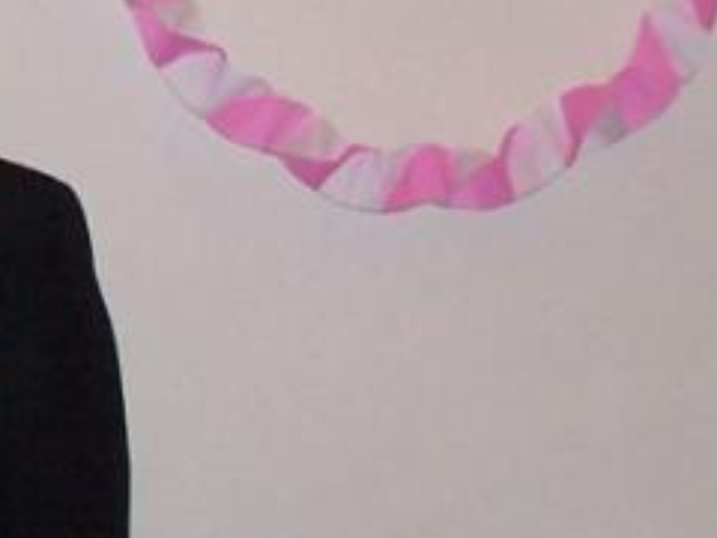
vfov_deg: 6.2
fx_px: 4950
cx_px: -798
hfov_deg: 7.9
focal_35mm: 239
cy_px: -191
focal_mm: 9.3
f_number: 3.2
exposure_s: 1/60
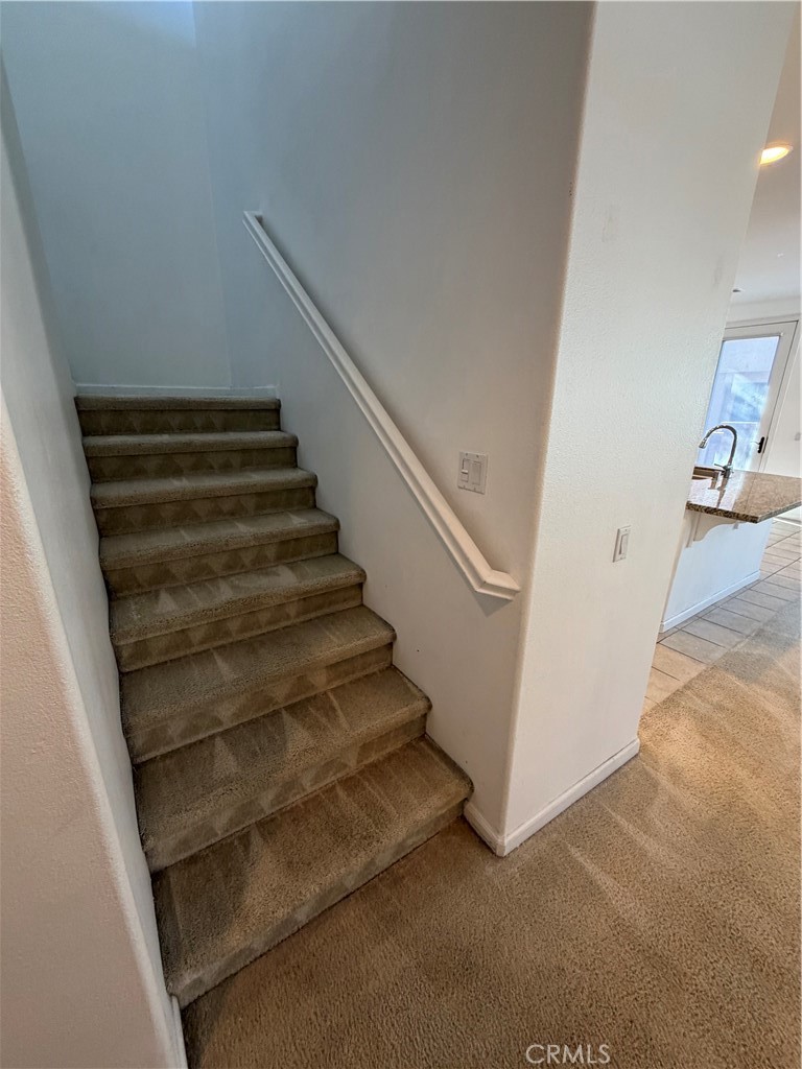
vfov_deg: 102.1
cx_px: 401
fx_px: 432
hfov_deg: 85.7
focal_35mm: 14
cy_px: 534
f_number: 2.2
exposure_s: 1/60
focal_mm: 2.22
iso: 250
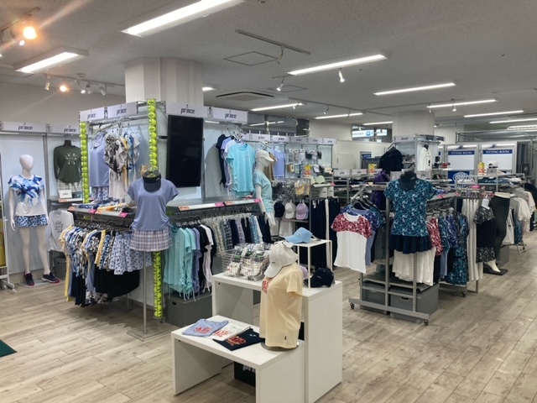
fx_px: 434
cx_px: 268
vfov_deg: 49.7
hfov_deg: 63.4
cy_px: 202
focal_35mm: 28
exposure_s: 1/120
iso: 80
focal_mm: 3.99
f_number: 1.8
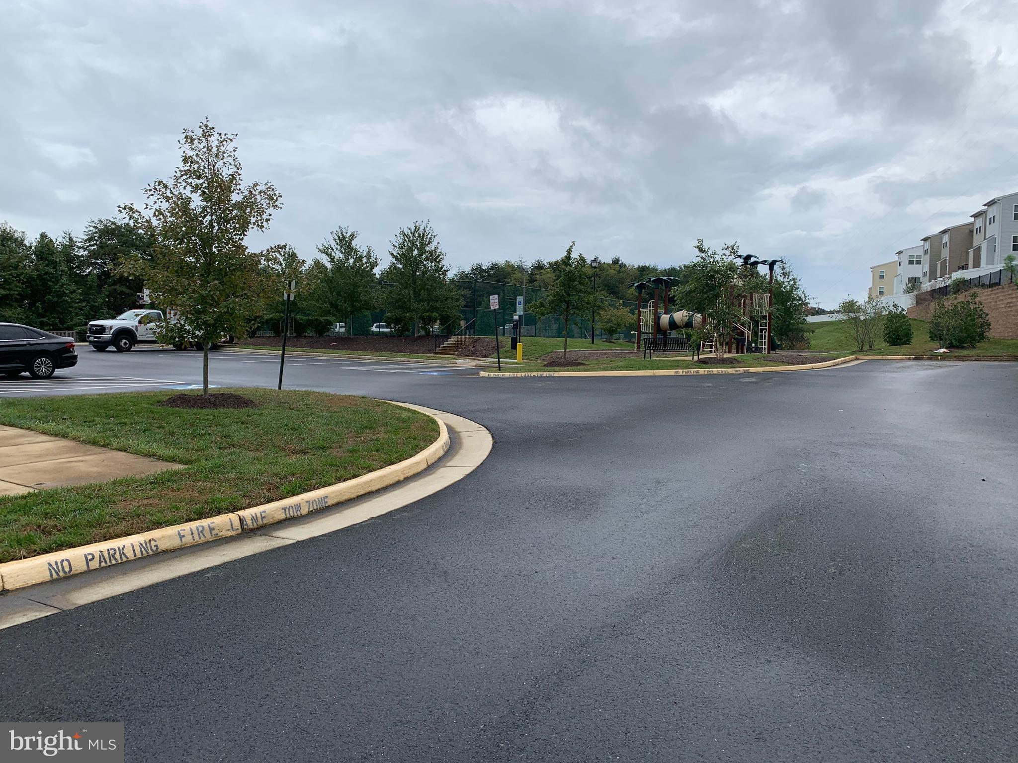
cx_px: 509
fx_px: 765
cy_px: 382
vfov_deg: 53.1
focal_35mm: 26
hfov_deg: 67.3
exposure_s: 1/1032
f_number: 1.8
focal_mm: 4.25
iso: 25
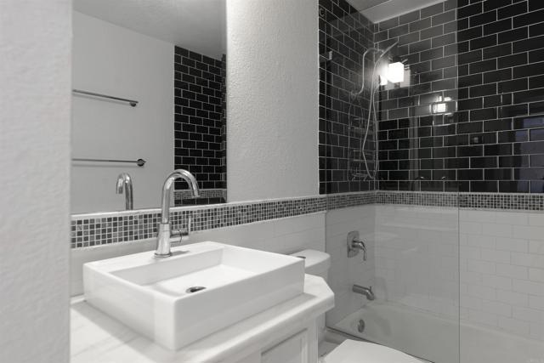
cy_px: 182
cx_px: 272
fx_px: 332
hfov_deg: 78.6
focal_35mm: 22
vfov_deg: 57.3
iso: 100
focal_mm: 22
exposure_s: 1/2.5
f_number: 5.6
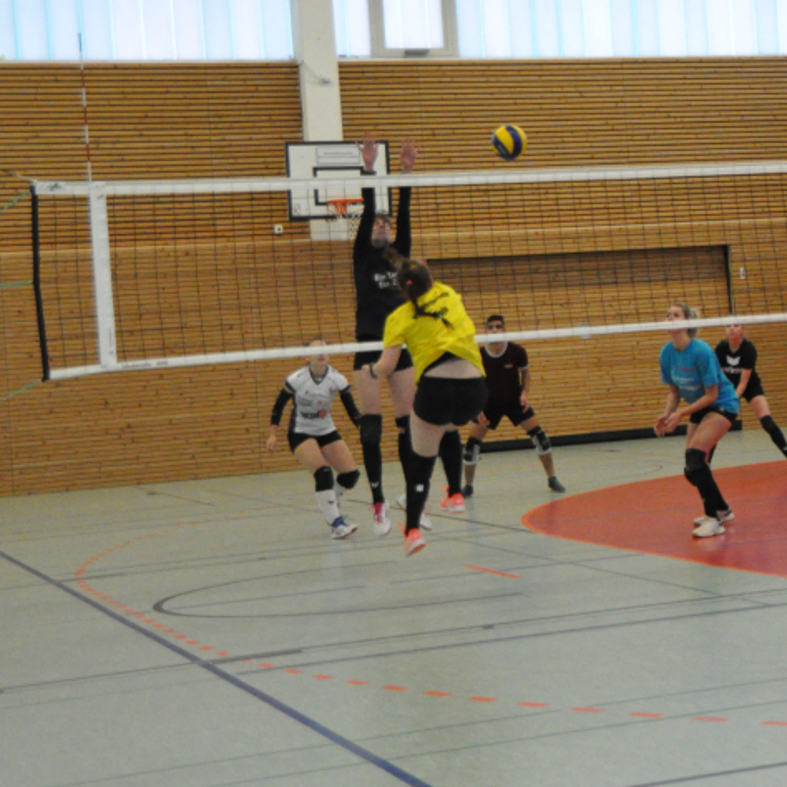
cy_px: 262
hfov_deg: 19.2
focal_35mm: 88
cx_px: 784
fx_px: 2264
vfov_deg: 19.7
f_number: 4.2
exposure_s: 1/400
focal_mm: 32
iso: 3200
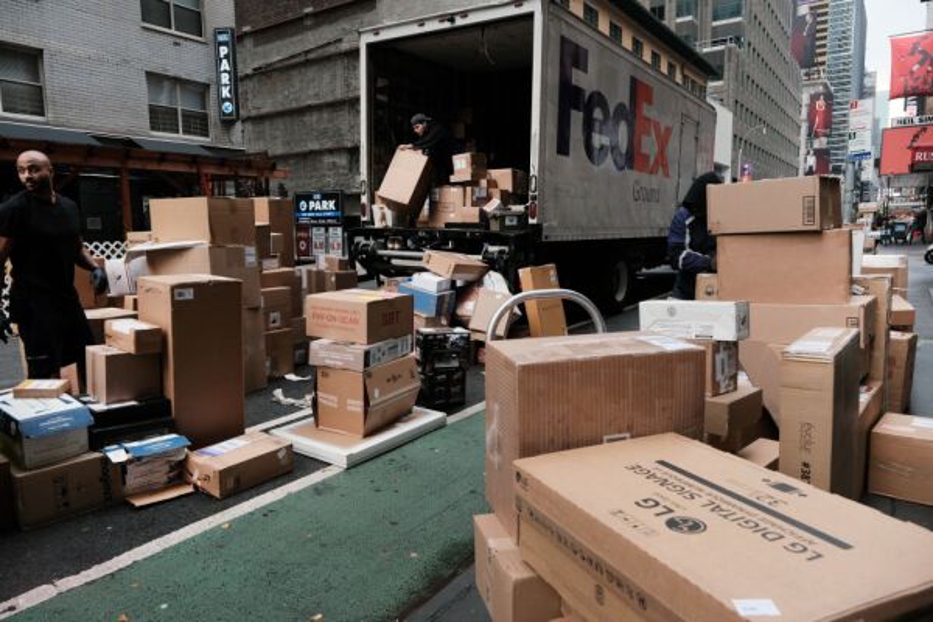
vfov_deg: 53.1
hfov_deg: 73.7
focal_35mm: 24
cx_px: 466
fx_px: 622
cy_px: 311
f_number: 4
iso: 320
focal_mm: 16
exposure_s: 1/140
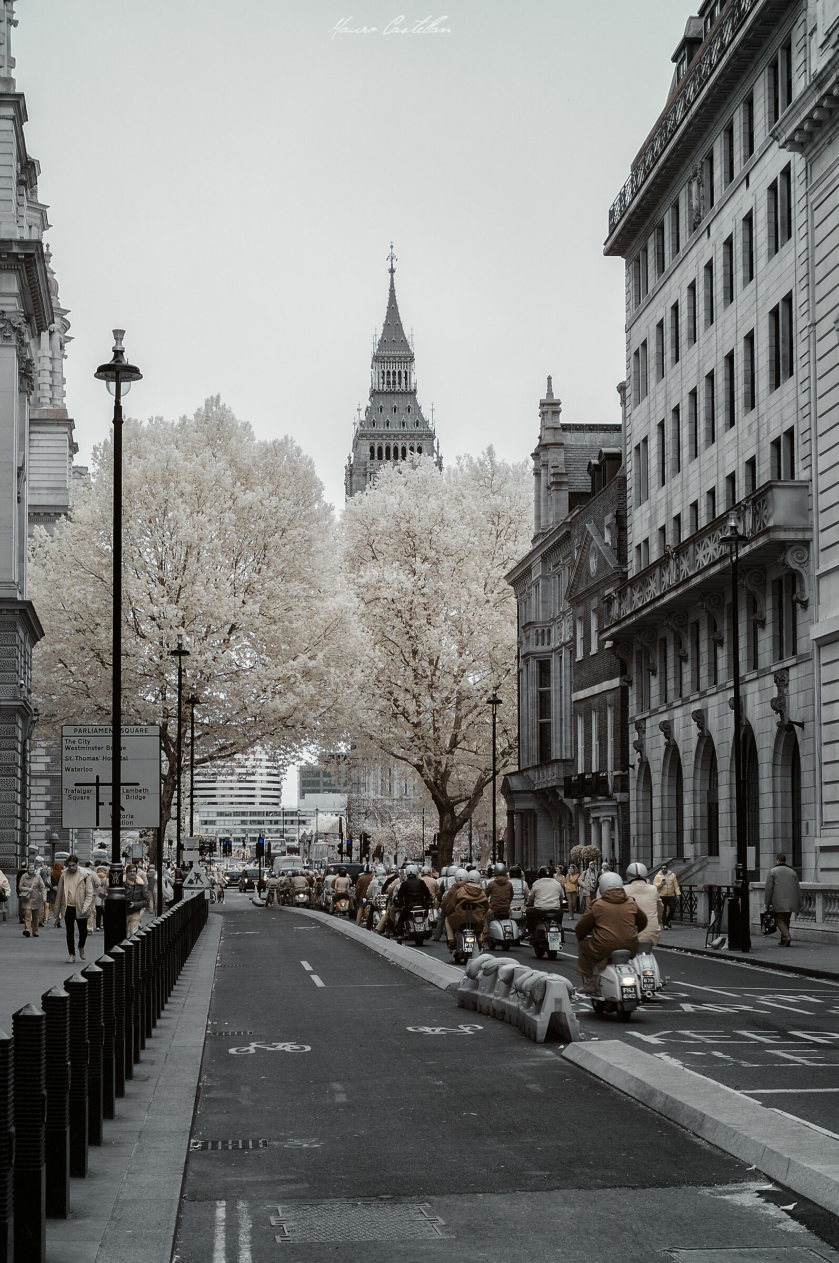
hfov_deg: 21.5
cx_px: 420
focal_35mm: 63
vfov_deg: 31.9
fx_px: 2208
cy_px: 632
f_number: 6.3
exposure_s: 1/80
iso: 200
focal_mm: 42
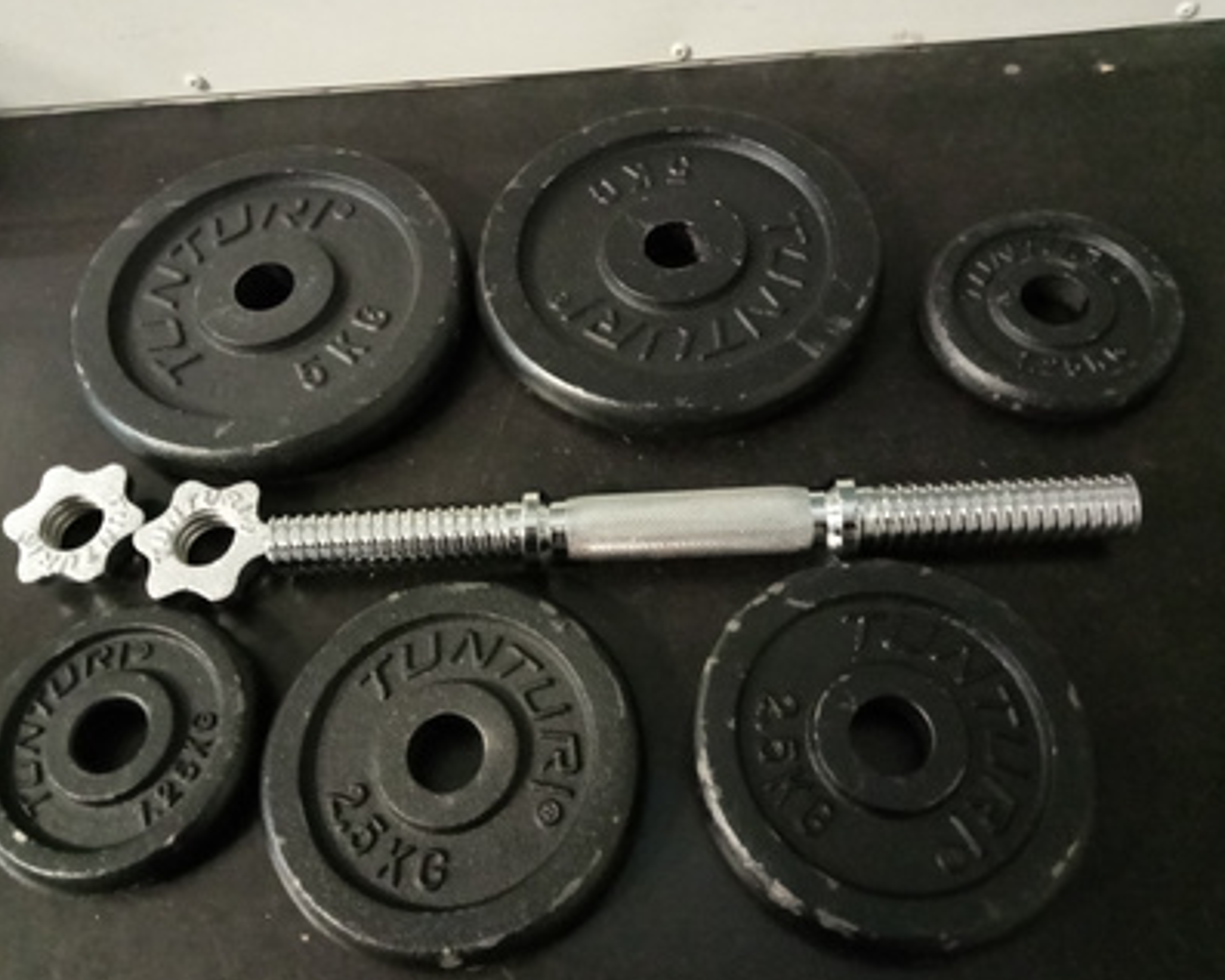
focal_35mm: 31
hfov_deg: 57.1
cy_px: 487
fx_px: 1124
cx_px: 586
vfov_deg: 47.1
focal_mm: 3.46
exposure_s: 1/14.3
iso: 4734
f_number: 2.2
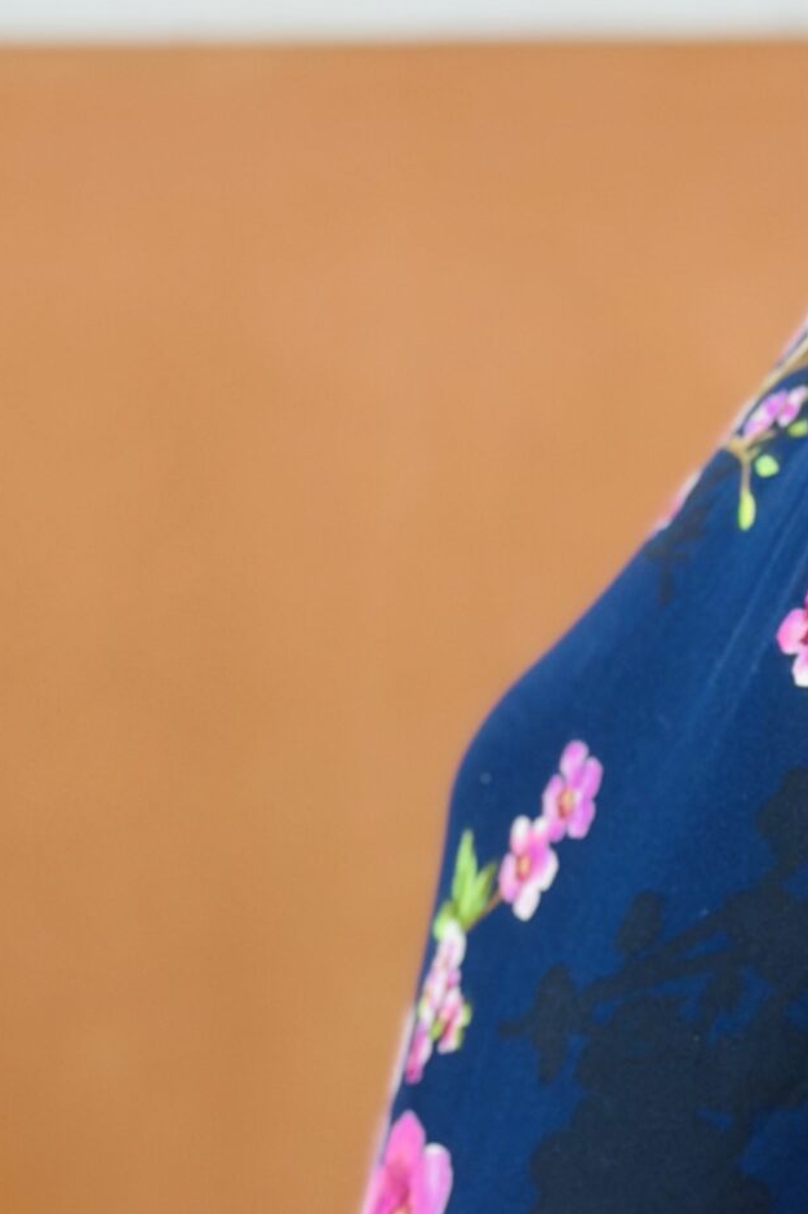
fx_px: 4582
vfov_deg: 14.7
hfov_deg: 9.8
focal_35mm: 136
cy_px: 1339
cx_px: 1119
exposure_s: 1/50
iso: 125
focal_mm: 6.86
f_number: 1.78
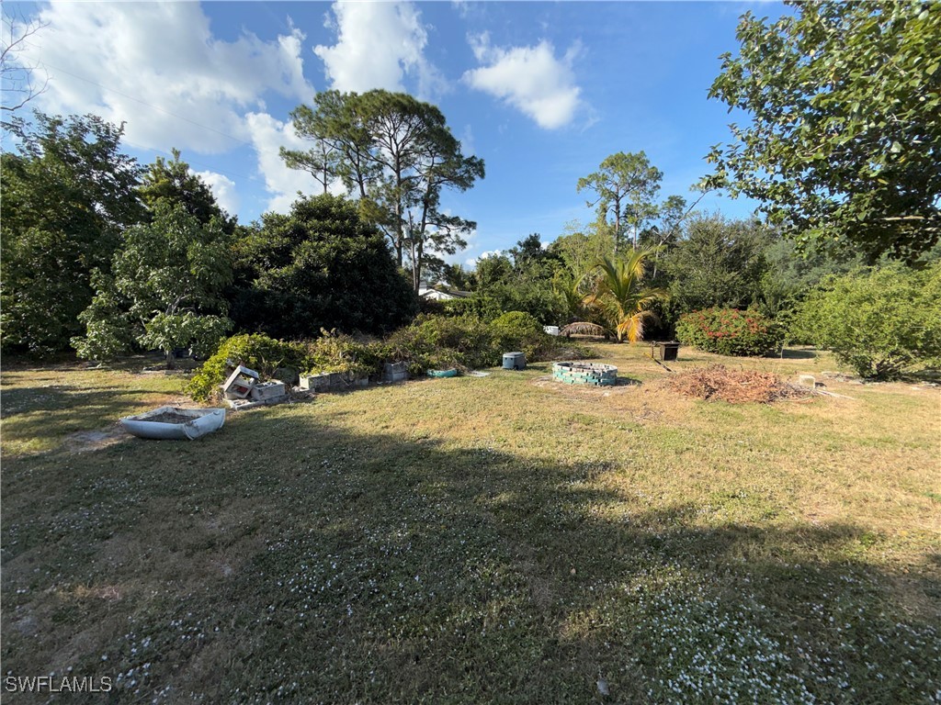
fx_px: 381
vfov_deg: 85.7
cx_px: 470
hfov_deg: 102.1
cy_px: 352
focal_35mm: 14
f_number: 2.2
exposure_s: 1/841
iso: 16
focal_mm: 2.22
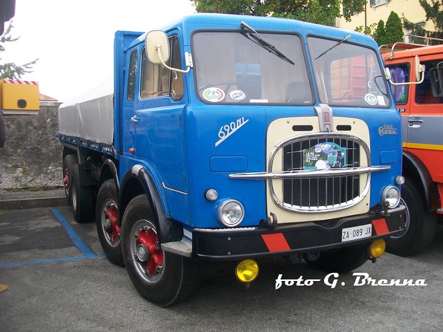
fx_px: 461
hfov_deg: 51.4
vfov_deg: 39.6
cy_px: 166
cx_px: 222
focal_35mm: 36
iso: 64
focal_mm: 6
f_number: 2.7
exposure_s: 1/160
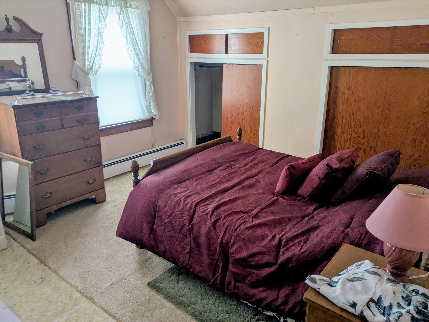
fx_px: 310
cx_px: 214
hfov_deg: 69.4
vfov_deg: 54.9
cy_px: 161
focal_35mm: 25
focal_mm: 5.43
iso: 55
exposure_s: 1/30
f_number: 1.89
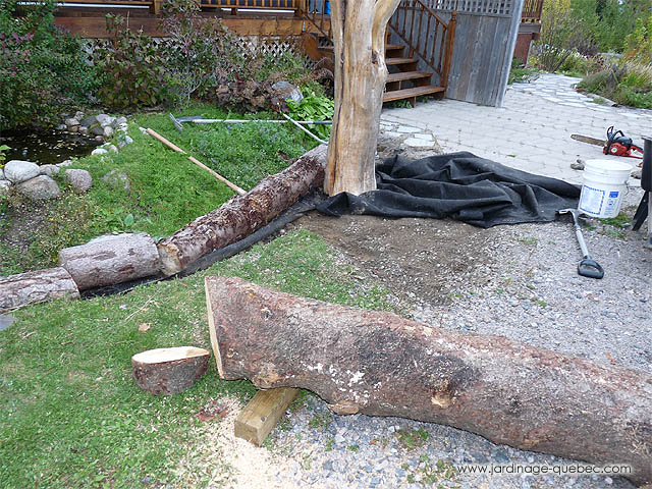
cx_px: 326
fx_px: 509
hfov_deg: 65.3
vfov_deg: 51.4
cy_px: 244
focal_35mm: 27
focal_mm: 4.8
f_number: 2.8
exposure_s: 1/30
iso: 100
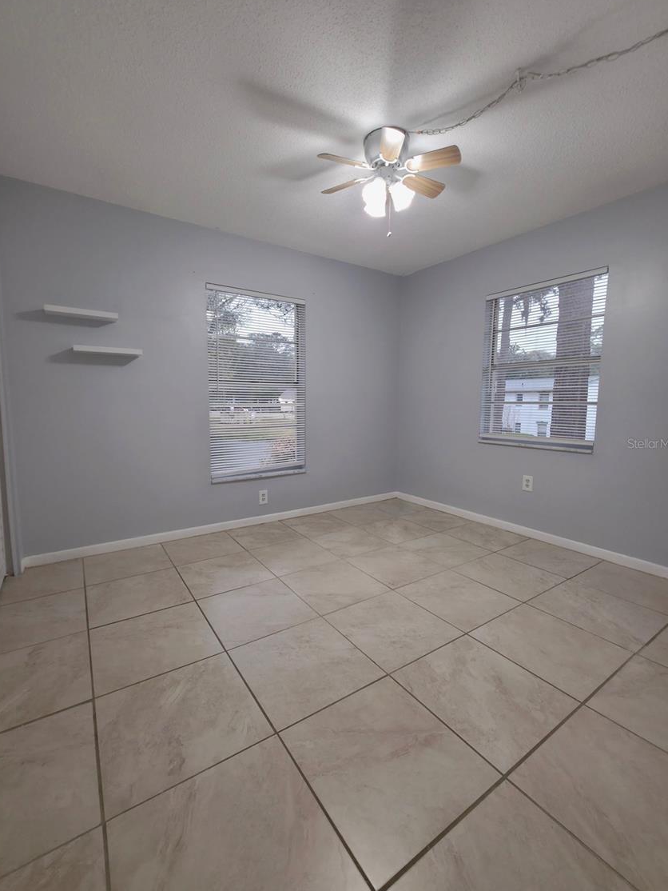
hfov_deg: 85.7
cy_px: 443
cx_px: 324
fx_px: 360
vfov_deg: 102.0
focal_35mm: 14
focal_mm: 2.2
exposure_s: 1/40
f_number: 1.9
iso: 100
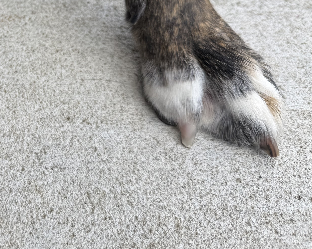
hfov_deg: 31.7
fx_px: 499
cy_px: 13
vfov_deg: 26.9
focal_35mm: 54
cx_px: -10
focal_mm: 6.76
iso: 80
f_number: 1.78
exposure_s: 1/909
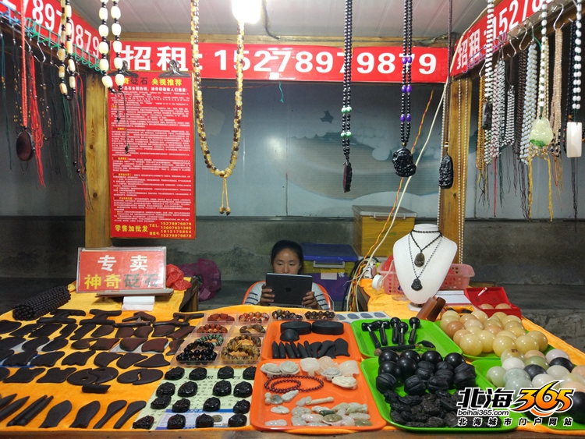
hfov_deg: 63.4
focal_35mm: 28
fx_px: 473
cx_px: 292
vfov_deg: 49.8
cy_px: 220
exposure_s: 1/33
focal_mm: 4.26
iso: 327
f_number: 2
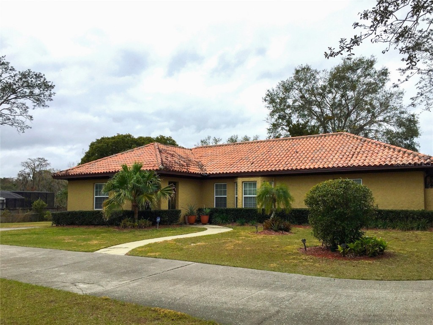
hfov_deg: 61.7
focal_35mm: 29
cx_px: 216
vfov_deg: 48.2
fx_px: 363
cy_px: 162
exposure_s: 1/1582
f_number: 2.2
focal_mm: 4.15
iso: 32
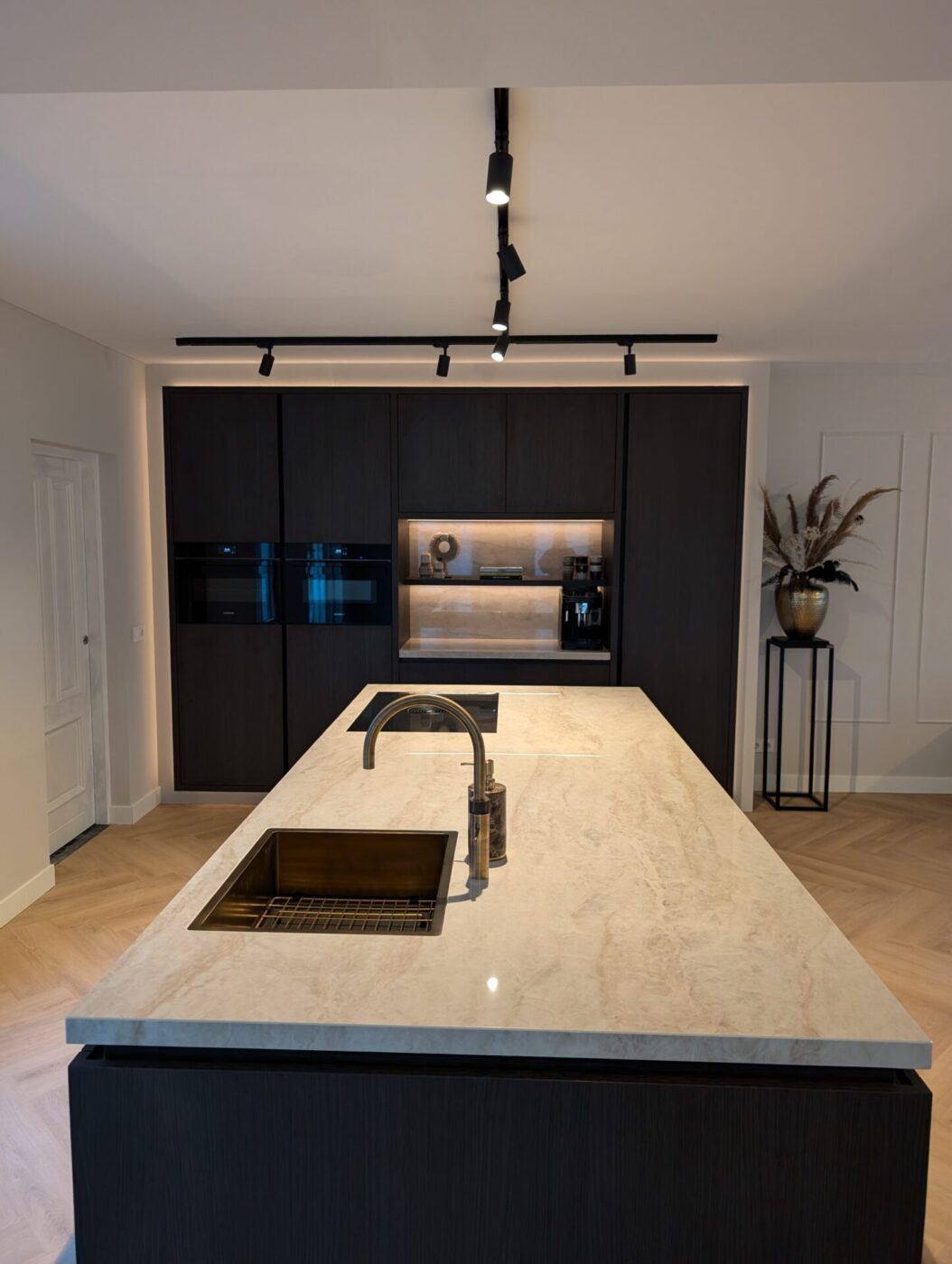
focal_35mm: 24
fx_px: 878
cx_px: 476
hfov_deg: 56.9
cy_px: 632
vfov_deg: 71.5
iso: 145
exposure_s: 1/24.6
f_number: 1.68
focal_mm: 6.9
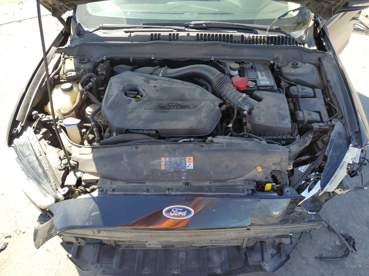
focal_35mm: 26
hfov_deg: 67.3
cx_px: 184
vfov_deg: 53.1
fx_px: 277
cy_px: 138
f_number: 1.5
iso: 50
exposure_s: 1/625
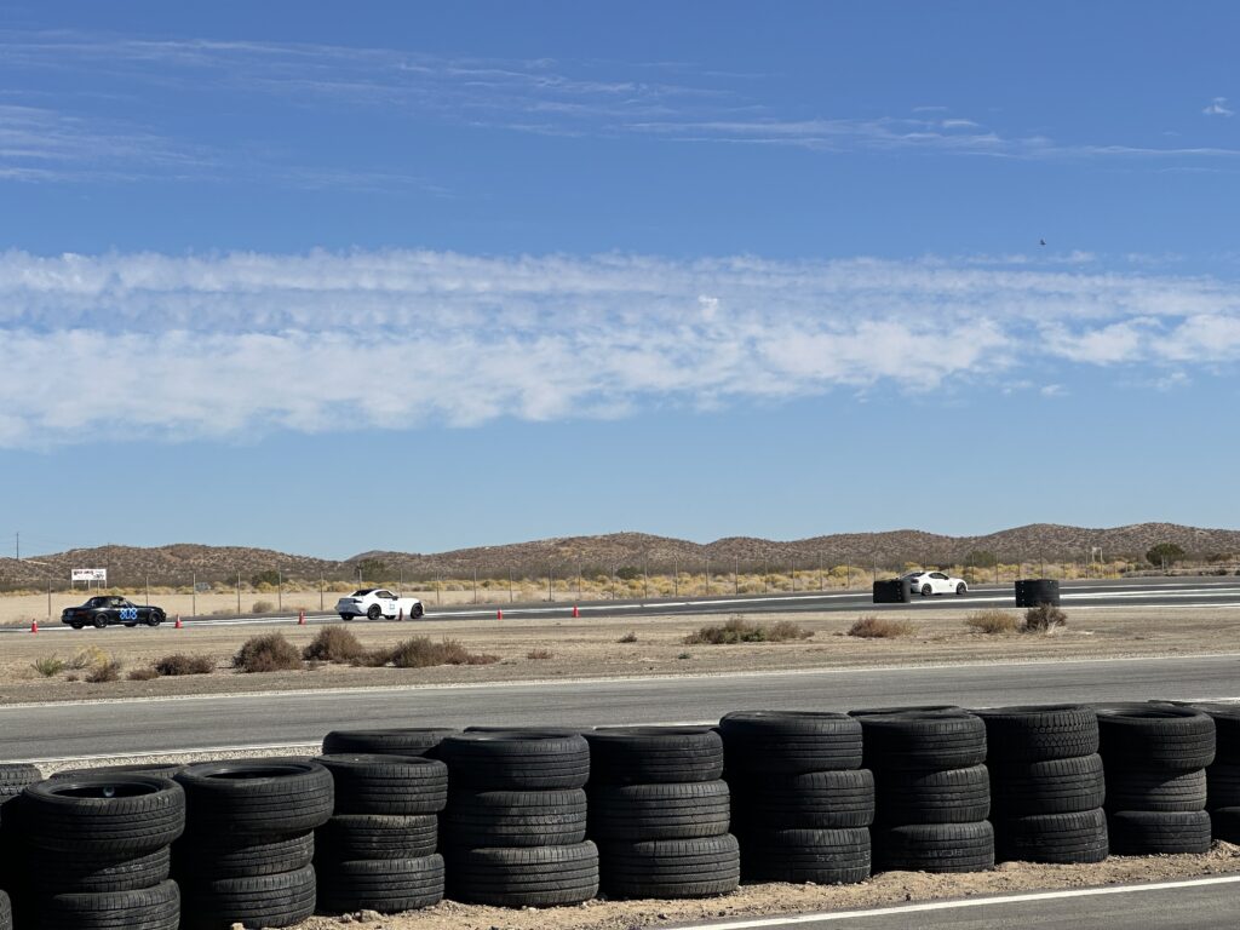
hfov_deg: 25.3
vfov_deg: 19.1
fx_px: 2758
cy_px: 465
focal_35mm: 77
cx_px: 620
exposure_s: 1/1325
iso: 32
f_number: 2.8
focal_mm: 9
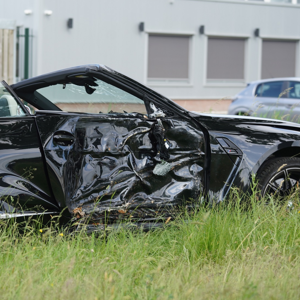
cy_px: 144
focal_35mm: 162
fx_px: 1588
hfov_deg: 10.8
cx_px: 76
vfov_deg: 10.8
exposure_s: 1/200
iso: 100
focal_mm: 109
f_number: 4.5
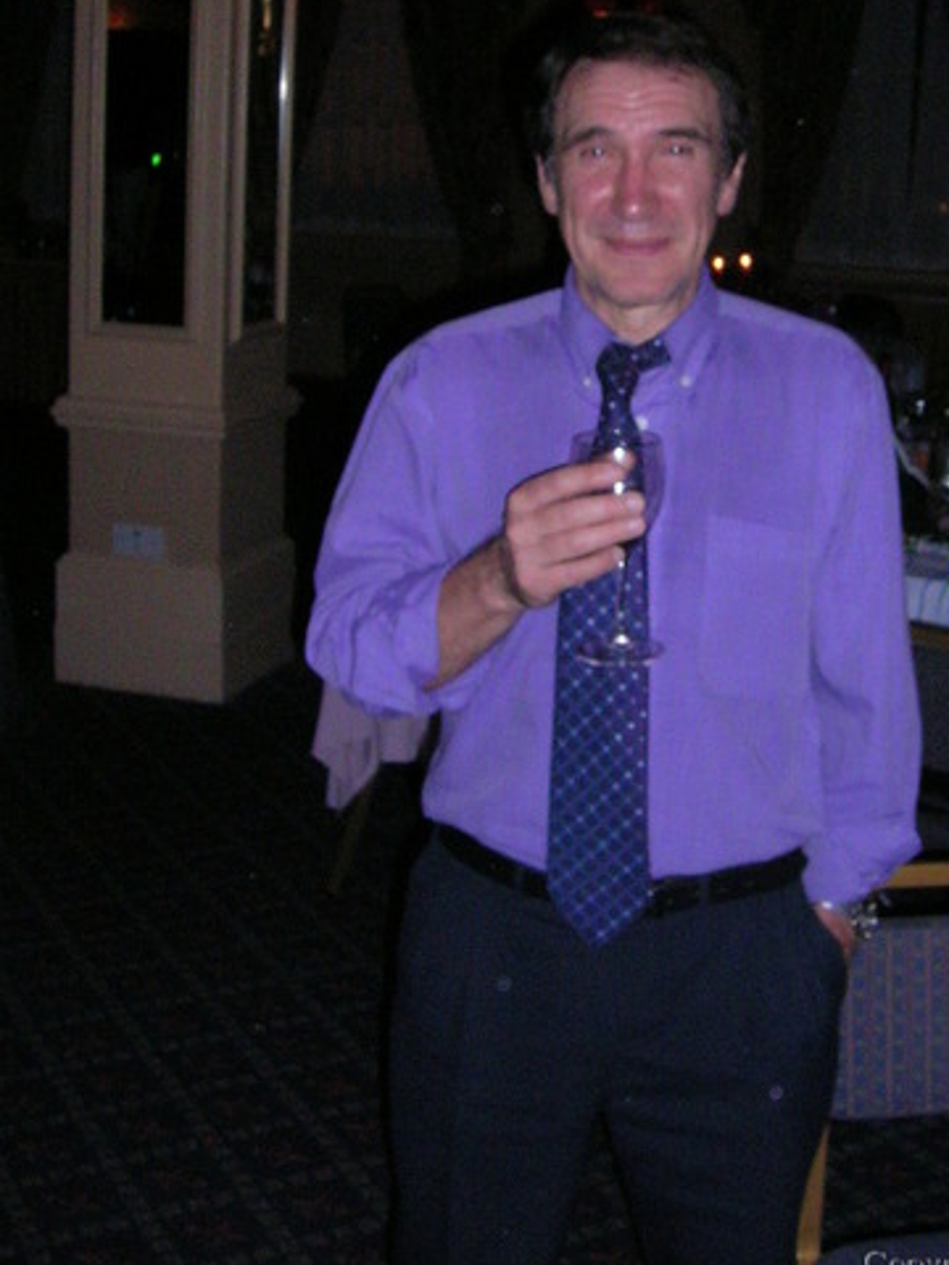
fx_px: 1864
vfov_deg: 36.9
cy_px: 380
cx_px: 608
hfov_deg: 28.4
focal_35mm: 51
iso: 200
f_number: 4.8
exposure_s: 1/60
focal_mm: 5.4
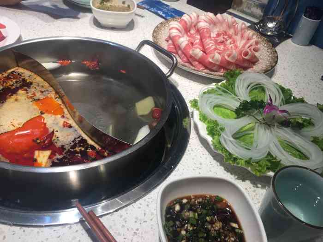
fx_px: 271
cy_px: 121
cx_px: 162
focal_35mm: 29
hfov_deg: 61.7
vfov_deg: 48.2
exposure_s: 1/50
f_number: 2.2
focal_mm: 4.15
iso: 32
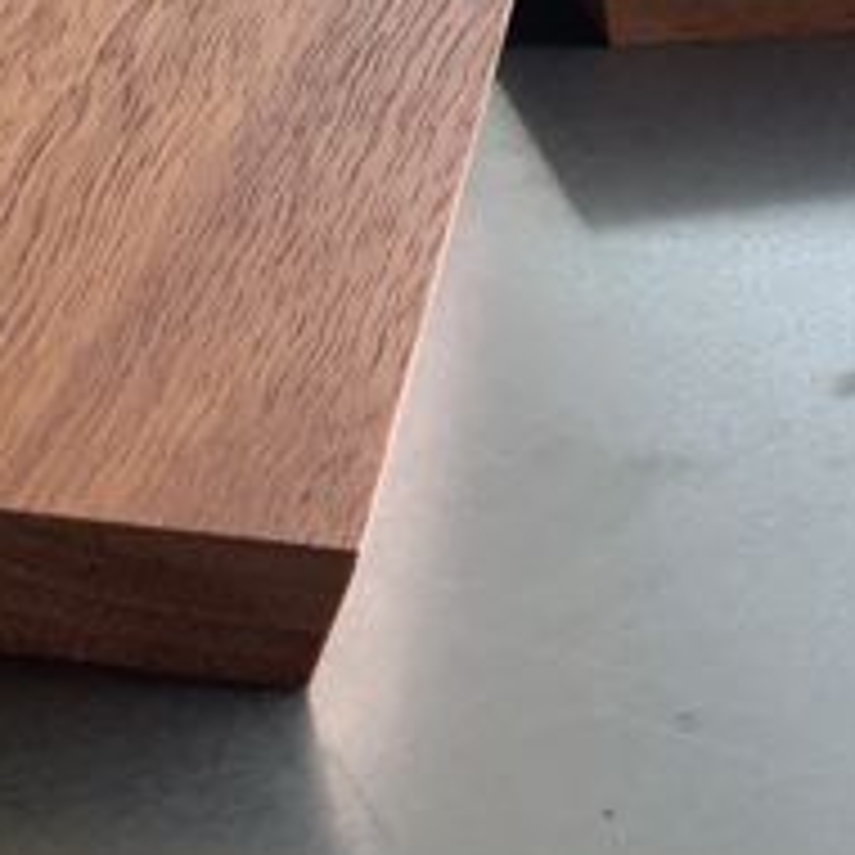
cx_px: 288
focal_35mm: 145
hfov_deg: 12.0
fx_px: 4052
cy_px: 274
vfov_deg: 12.0
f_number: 2.4
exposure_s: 1/122
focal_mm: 6
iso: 100
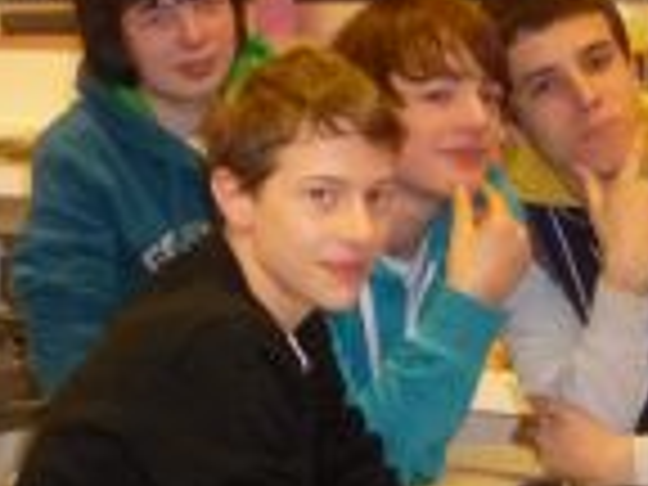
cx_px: 14
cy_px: 436
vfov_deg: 8.3
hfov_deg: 11.0
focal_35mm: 178
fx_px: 3332
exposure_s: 1/30
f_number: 3.9
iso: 500
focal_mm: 6.7
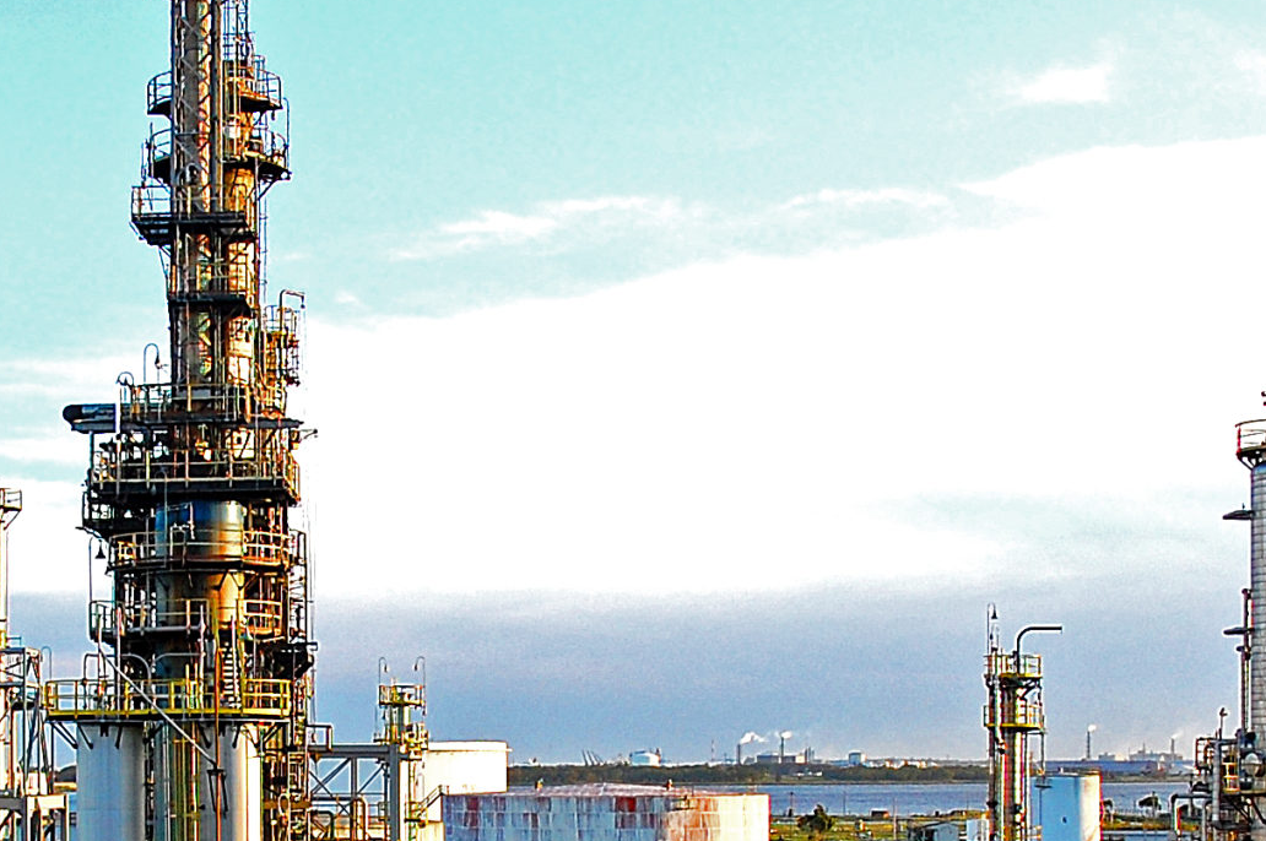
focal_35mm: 67
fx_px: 2354
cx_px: 309
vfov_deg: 19.9
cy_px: 770
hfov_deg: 29.6
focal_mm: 18
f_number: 6.3
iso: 400
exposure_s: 1/320
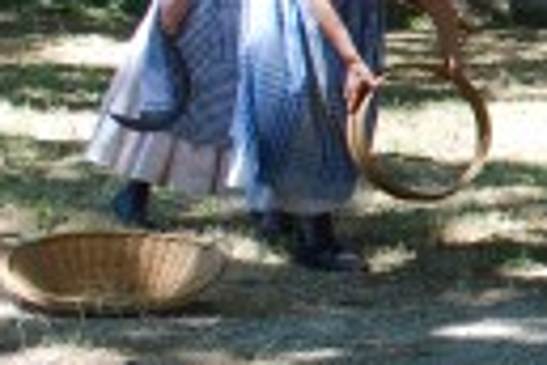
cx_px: 1136
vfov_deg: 7.6
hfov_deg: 10.4
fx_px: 2720
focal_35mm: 179
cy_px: -146
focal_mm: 24
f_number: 5.6
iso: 160
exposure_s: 1/125
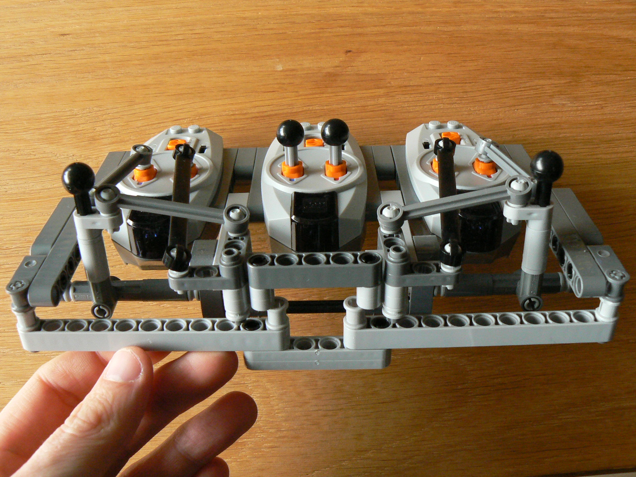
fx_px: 661
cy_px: 238
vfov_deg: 39.7
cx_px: 318
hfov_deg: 51.4
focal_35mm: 36
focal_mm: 6
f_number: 4
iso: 200
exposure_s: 1/3.2
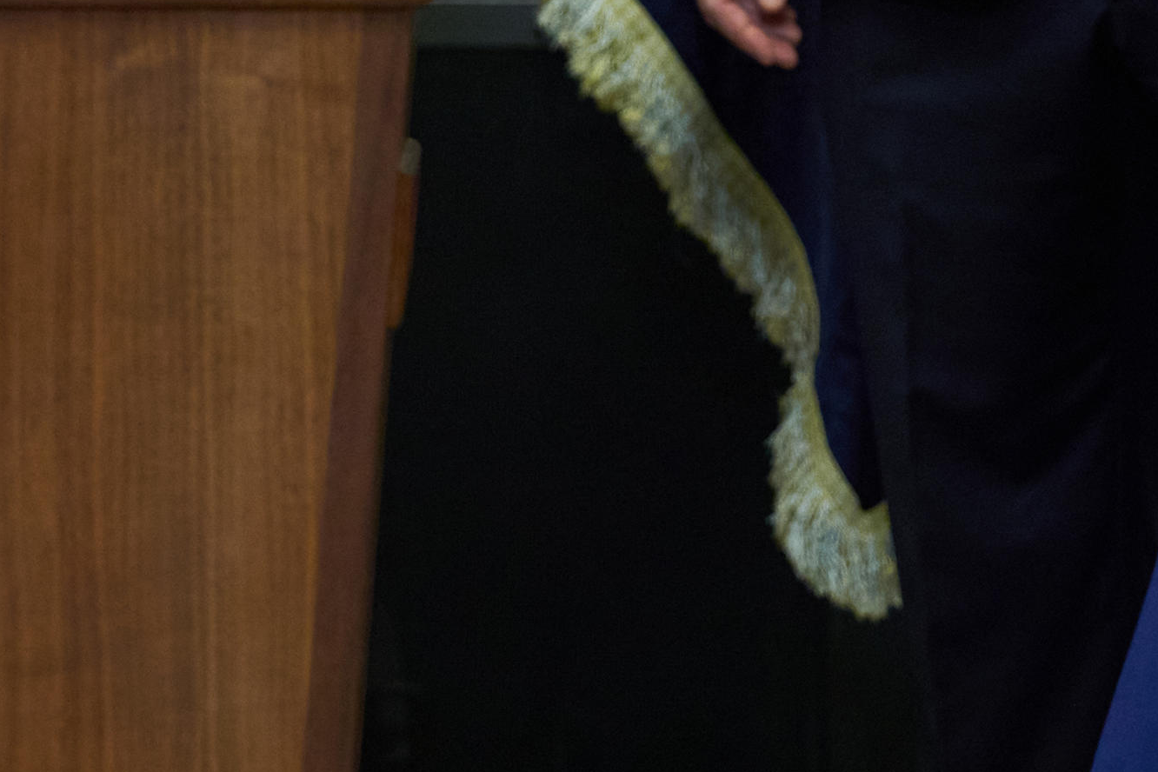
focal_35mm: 199
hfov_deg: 10.3
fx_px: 6401
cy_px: -654
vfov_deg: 6.7
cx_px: 245
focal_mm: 53
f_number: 2.8
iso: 3200
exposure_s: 1/250
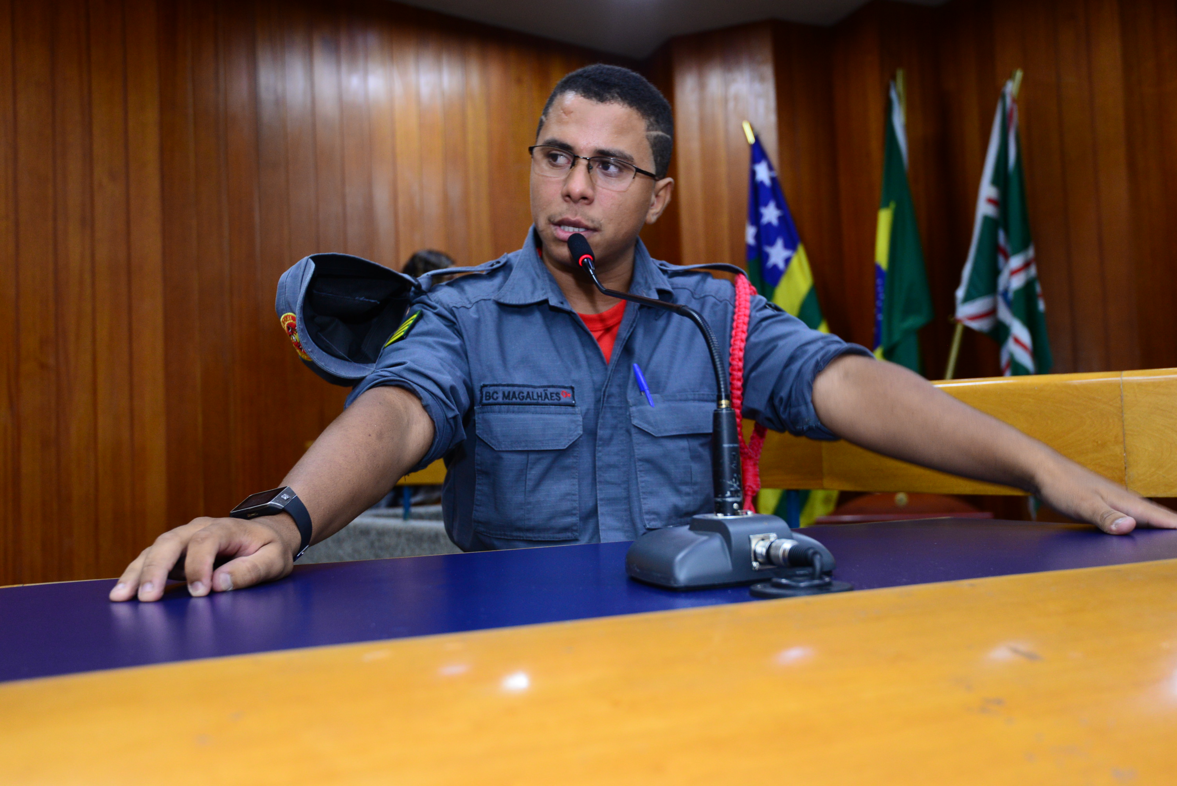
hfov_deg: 54.4
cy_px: 393
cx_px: 588
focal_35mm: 35
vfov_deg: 37.9
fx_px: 1145
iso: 1600
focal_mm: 35
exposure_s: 1/60
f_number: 4.5
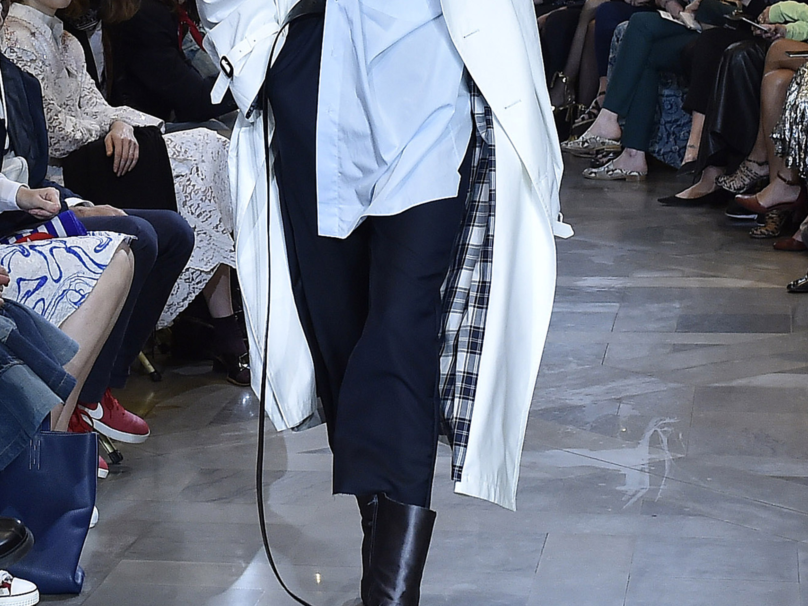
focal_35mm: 55
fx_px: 1284
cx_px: 403
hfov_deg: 34.9
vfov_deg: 26.2
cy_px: 145
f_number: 5.6
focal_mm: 38
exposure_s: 1/500
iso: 2000
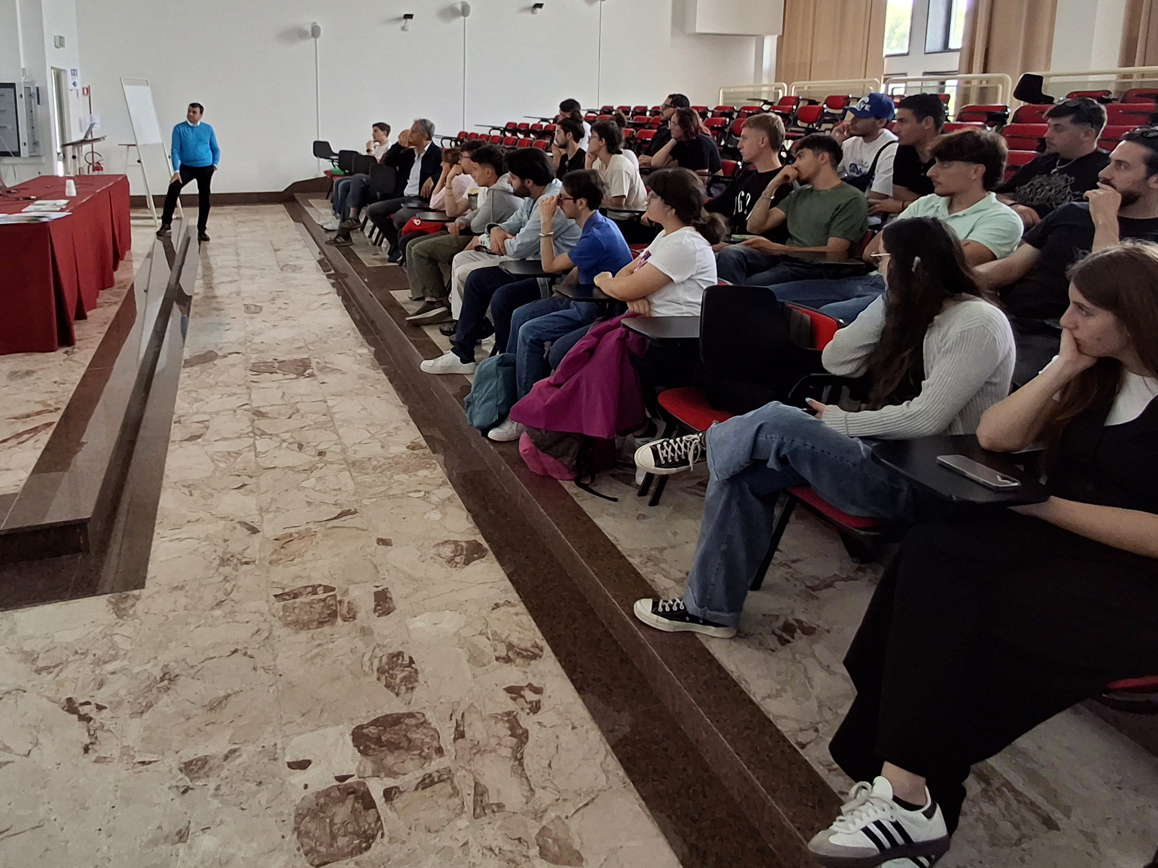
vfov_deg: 54.7
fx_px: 803
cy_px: 240
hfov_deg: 71.1
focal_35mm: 24
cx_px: 487
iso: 100
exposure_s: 1/50
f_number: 2.2
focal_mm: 1.64
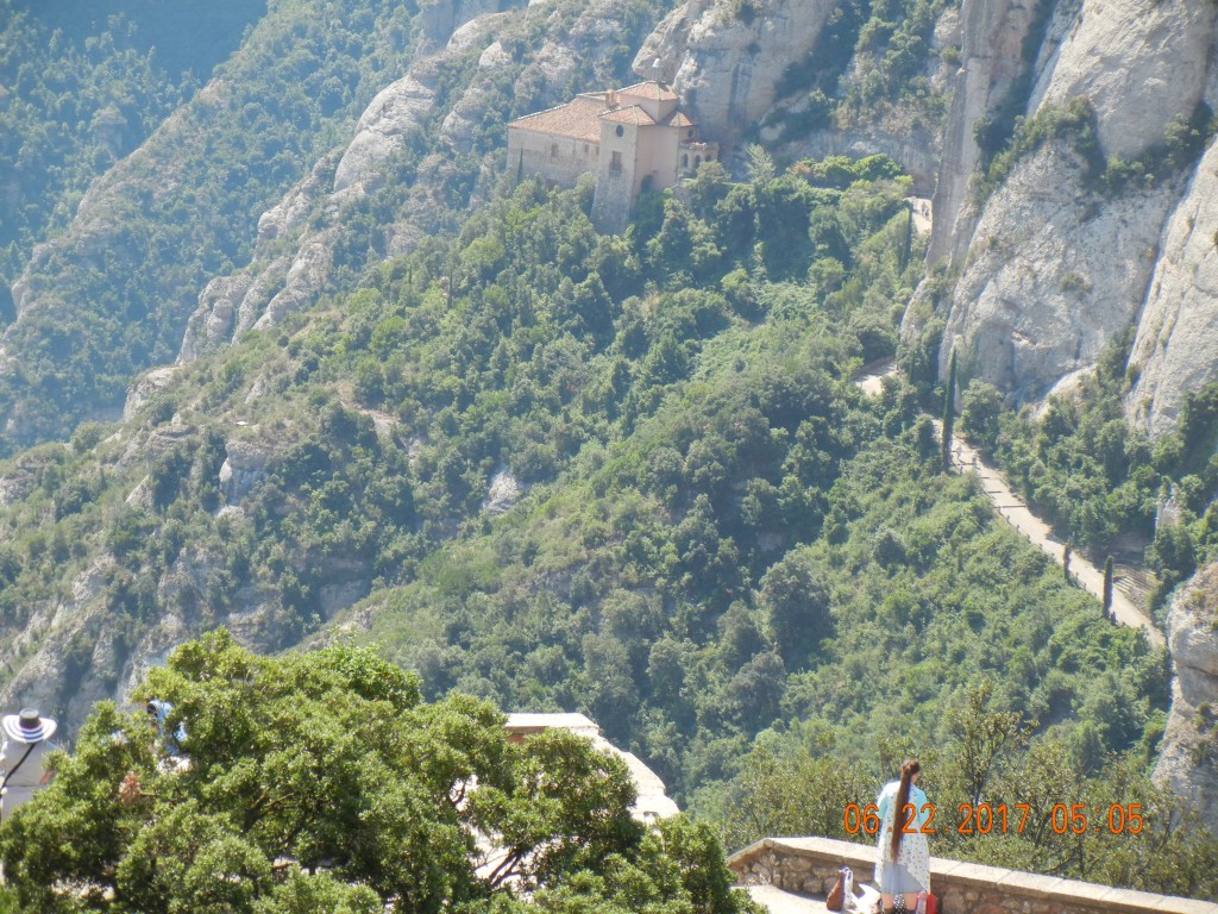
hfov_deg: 11.4
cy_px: 457
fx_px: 6122
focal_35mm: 174
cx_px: 609
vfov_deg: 8.5
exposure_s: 1/314
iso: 160
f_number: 4.6
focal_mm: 31.4
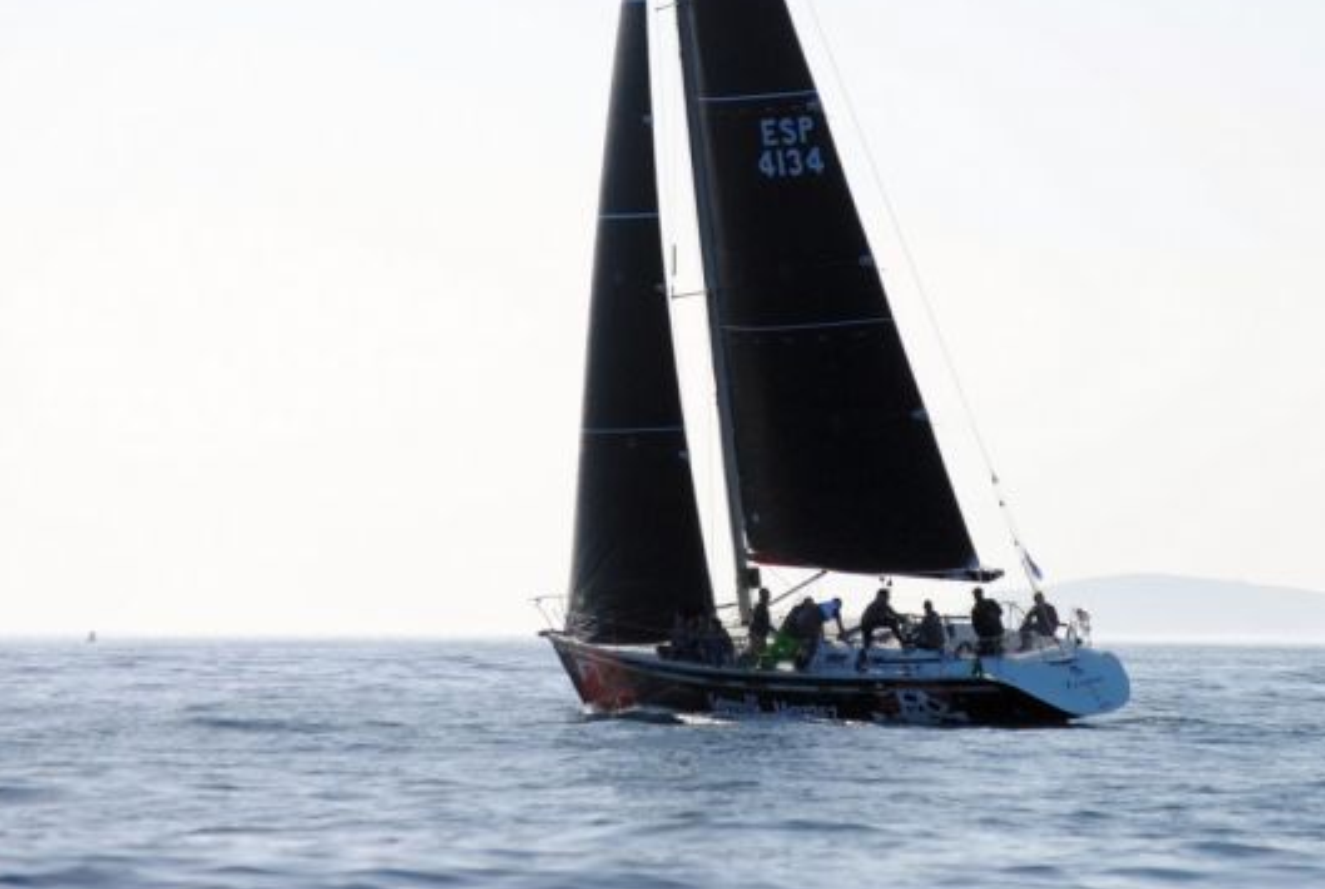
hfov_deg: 7.4
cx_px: 779
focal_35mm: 277
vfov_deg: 5.0
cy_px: 239
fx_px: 10215
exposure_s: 1/640
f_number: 6.3
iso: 100
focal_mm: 122
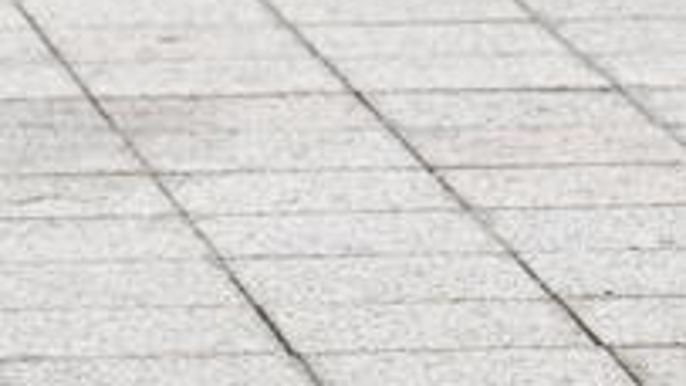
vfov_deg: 2.1
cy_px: -271
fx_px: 10346
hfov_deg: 3.8
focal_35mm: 569
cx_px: -348
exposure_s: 1/500
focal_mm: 160
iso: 1000
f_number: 5.6
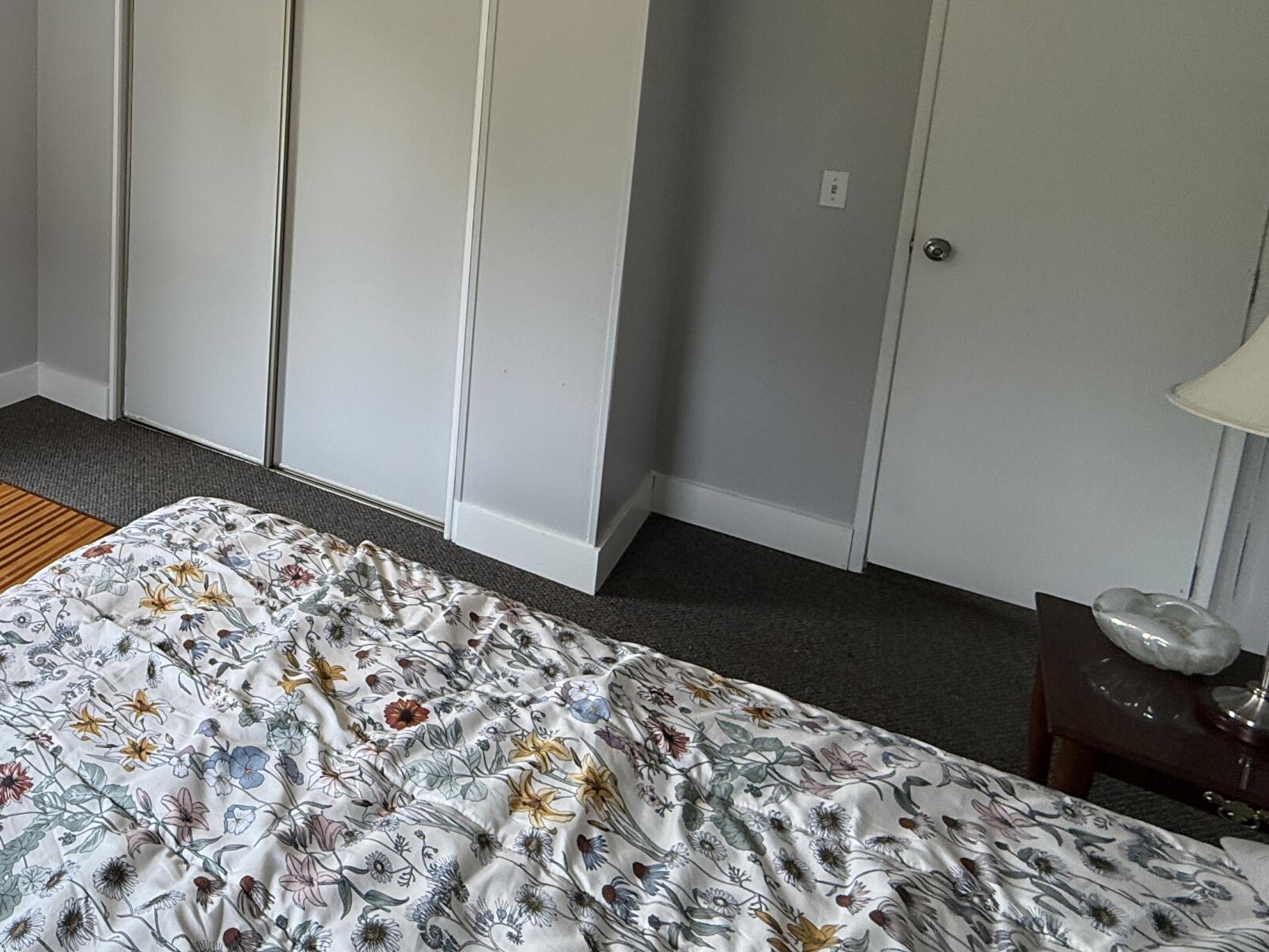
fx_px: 953
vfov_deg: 50.0
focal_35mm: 26
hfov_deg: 61.6
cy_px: 196
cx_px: 251
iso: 100
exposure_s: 1/120
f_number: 2.2
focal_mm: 2.22
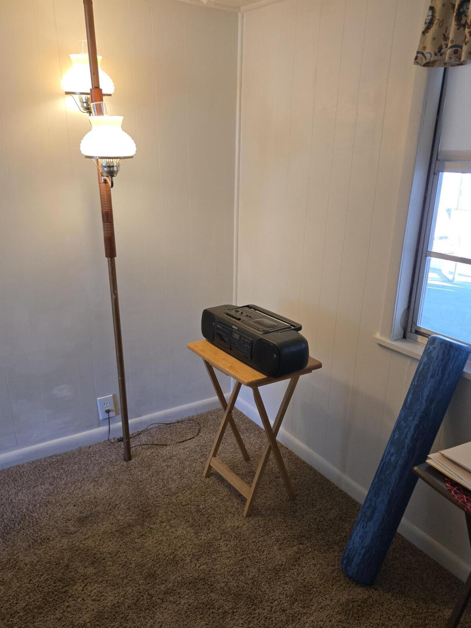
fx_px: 526
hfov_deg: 48.2
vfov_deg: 61.5
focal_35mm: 29
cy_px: 342
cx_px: 222
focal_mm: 5.4
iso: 125
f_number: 1.8
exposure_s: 1/120
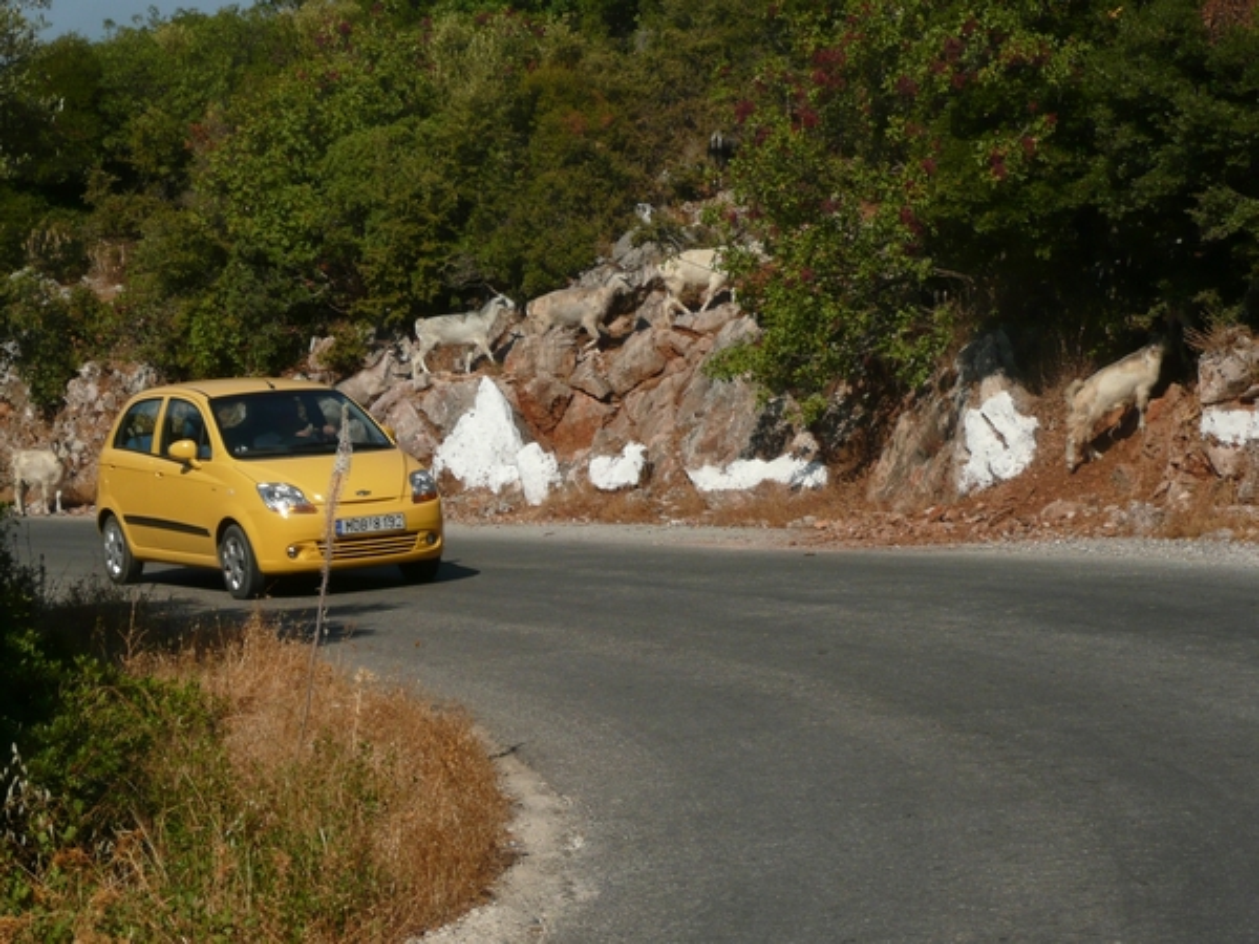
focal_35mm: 92
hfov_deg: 21.3
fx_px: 3346
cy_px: 472
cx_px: 630
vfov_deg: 16.1
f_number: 11
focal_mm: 12.7
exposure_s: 1/250
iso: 100
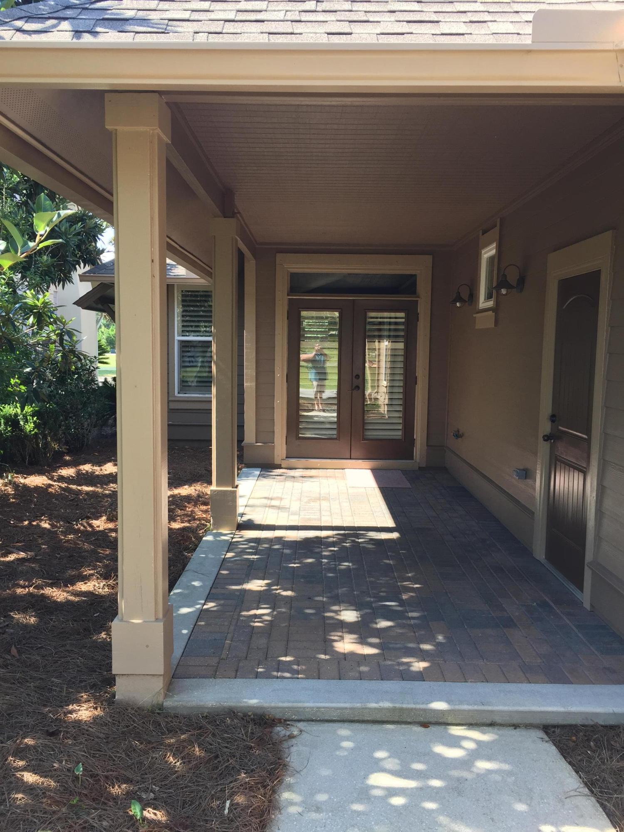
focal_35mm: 29
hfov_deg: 48.2
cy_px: 416
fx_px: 697
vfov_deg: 61.7
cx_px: 312
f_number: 2.2
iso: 32
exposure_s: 1/170
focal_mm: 4.15
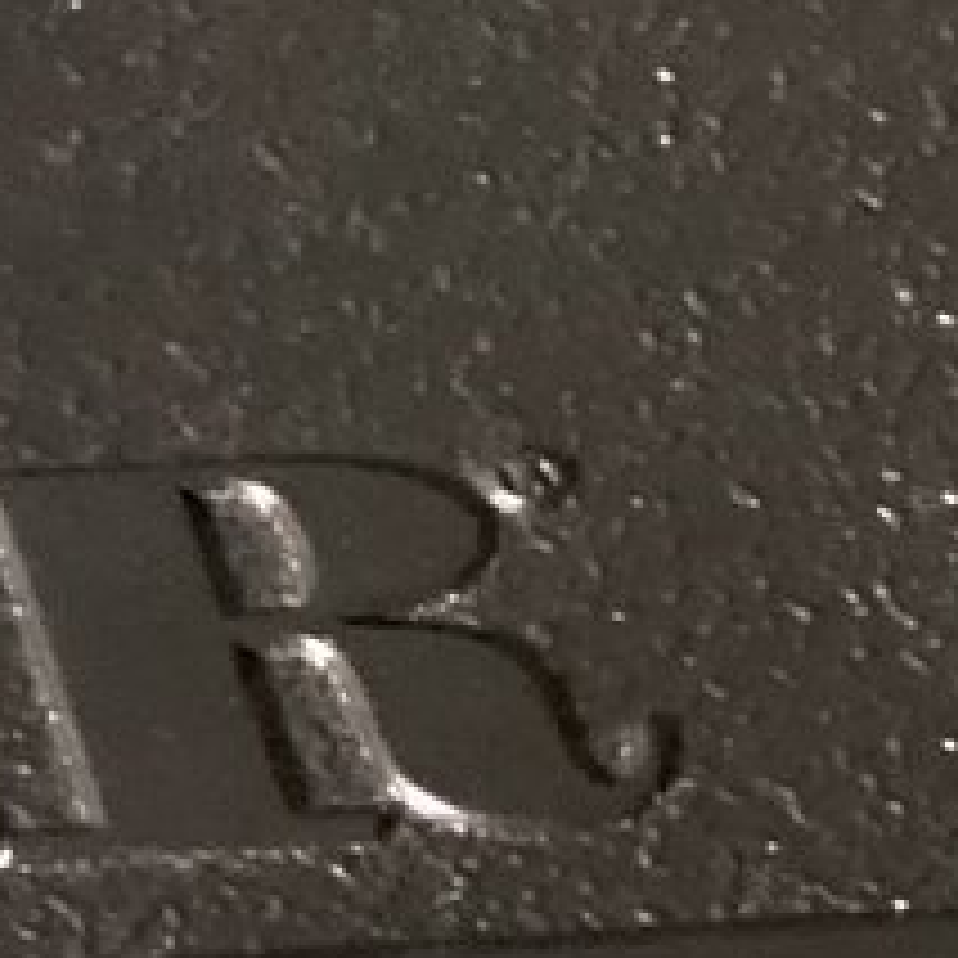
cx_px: -1046
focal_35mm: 195
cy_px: 803
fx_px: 6106
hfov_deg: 8.4
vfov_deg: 8.9
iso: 640
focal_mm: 3.3
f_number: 2.4
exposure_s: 1/20
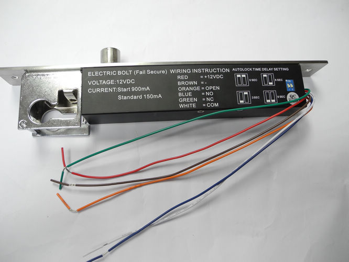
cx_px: 174
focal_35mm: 28
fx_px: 282
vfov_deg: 49.8
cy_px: 131
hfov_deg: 63.4
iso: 199
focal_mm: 6
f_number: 2.8
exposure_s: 1/30
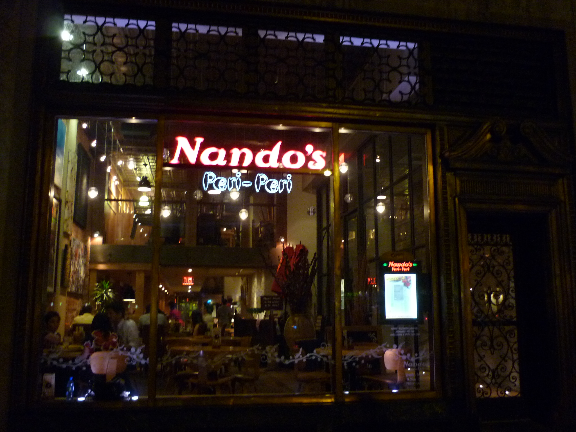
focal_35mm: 33
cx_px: 288
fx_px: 549
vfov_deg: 42.9
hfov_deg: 55.4
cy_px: 216
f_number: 2.8
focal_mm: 5.5
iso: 400
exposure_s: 1/8
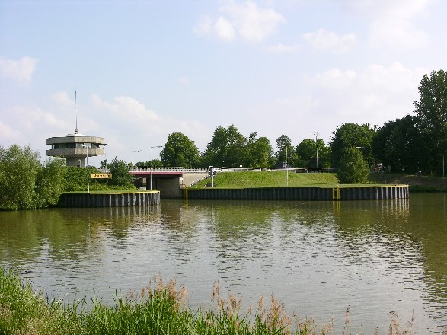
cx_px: 224
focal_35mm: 50
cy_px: 168
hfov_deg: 38.2
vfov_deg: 29.1
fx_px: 646
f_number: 7.6
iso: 50
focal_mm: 12.7
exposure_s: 1/116
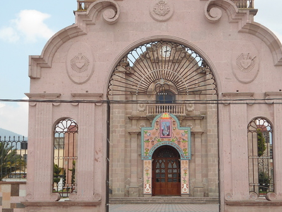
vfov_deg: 16.4
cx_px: 145
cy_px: 69
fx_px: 733
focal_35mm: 90
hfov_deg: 21.8
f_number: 4.2
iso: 80
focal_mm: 11.2
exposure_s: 1/320
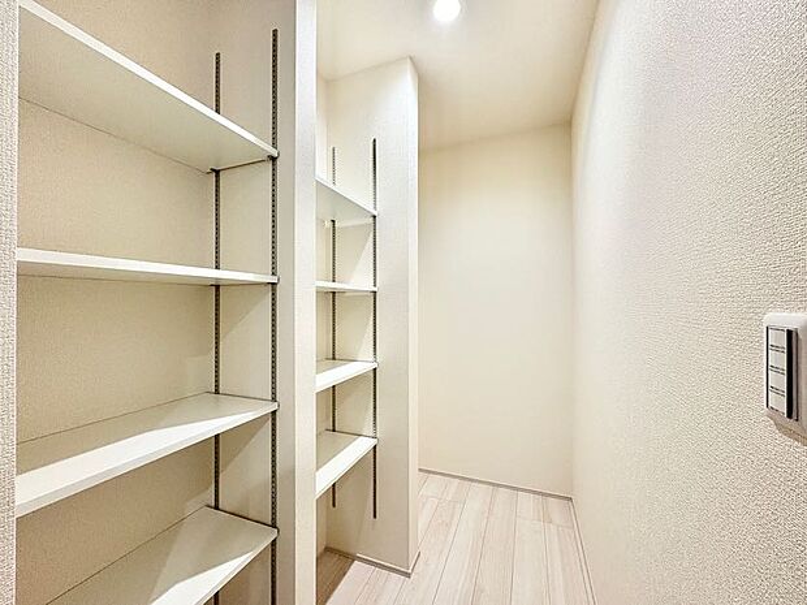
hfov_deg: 102.1
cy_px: 302
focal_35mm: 14
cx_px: 404
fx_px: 326
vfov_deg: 85.7
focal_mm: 2.22
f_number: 2.2
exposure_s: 1/74
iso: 250
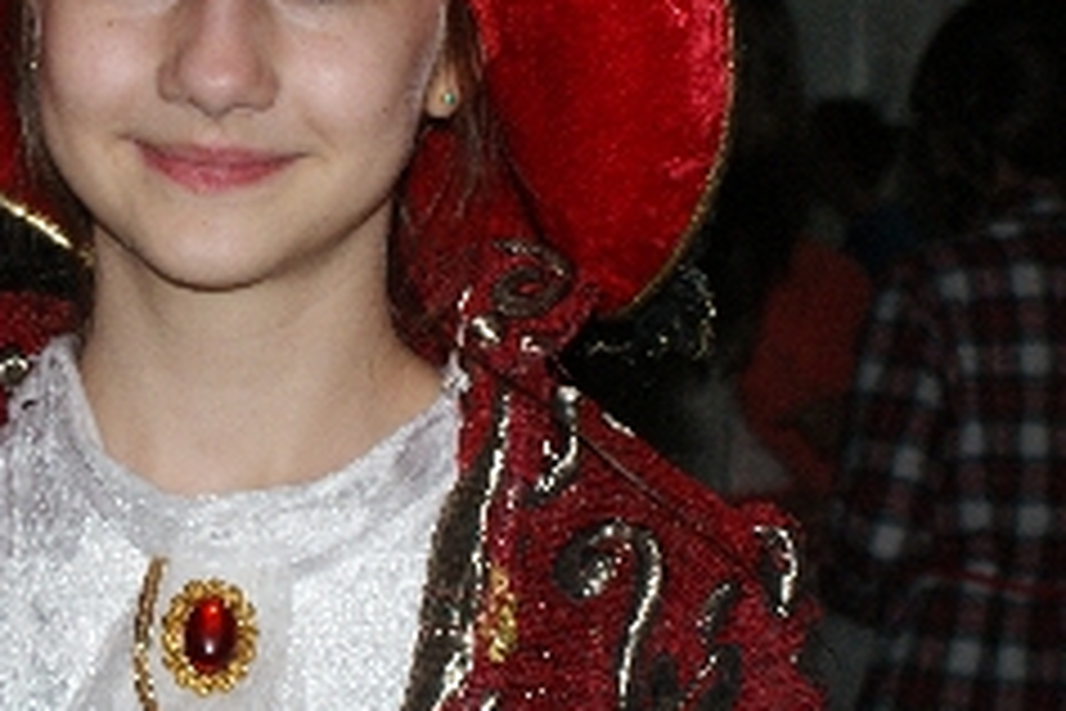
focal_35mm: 114
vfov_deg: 12.0
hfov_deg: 17.8
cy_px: 189
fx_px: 3375
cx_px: 220
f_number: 5.6
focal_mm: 30
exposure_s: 1/60
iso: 400
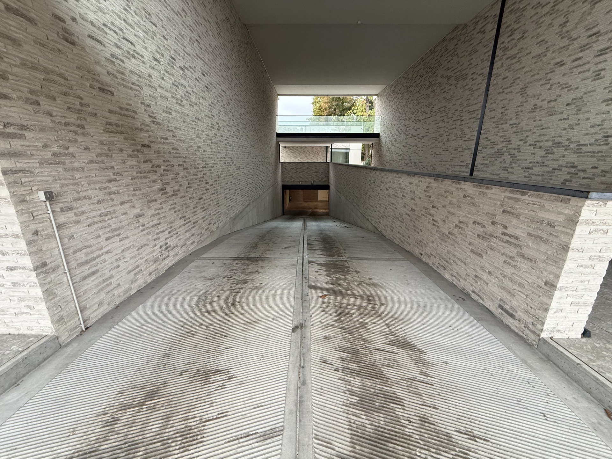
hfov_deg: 102.1
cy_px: 230
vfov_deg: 85.7
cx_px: 306
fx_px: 248
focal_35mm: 14
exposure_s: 1/98
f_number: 2.2
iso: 320
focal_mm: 2.22
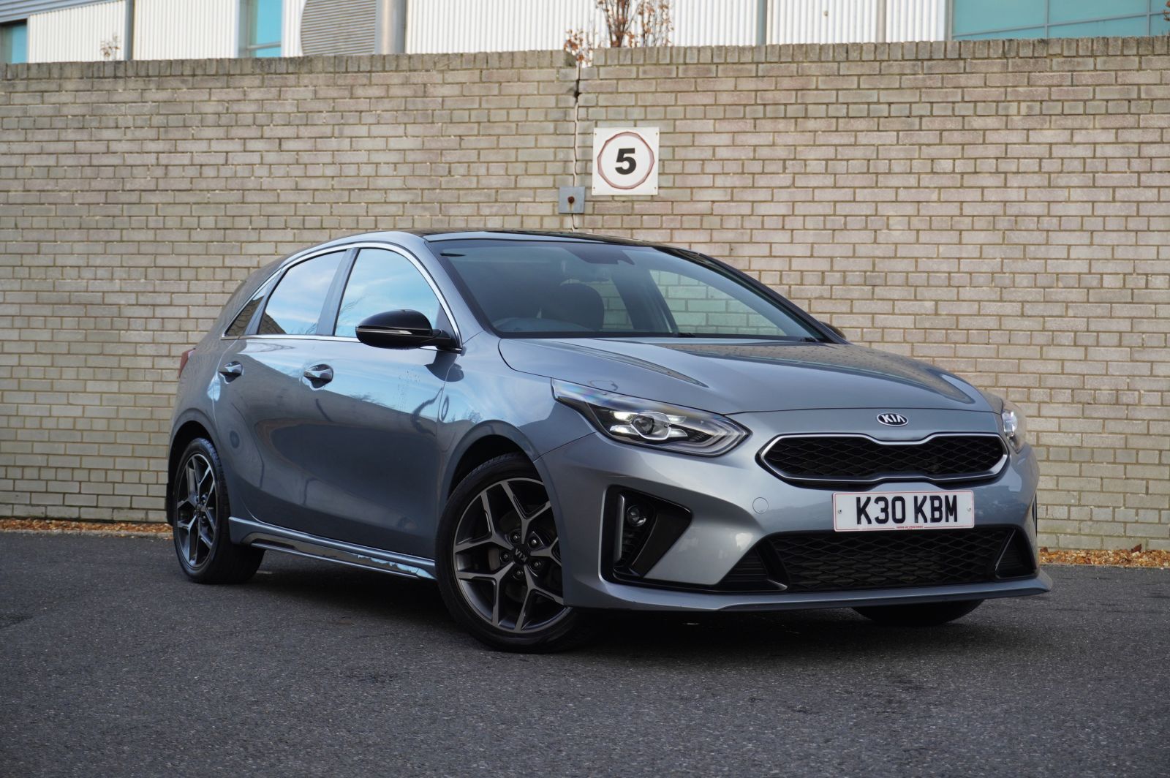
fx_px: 1997
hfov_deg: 32.7
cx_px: 585
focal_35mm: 62
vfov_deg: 22.0
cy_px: 389
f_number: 5.6
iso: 400
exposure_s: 1/160
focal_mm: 41
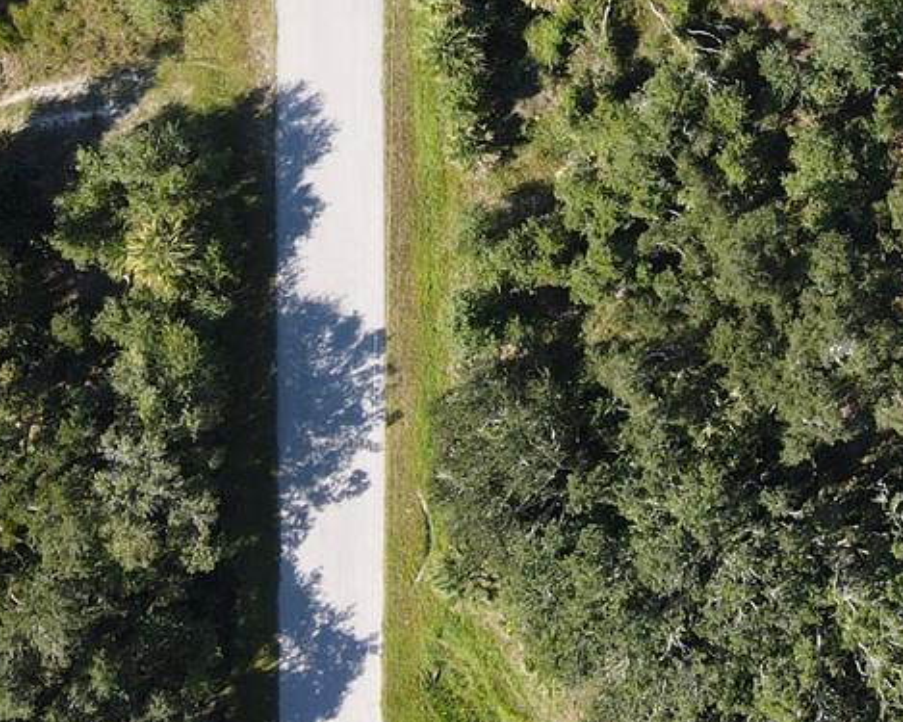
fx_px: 2138
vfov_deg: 18.8
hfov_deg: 22.7
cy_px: 42
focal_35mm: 80
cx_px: 955
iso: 100
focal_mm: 4.5
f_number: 2.8
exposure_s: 1/240
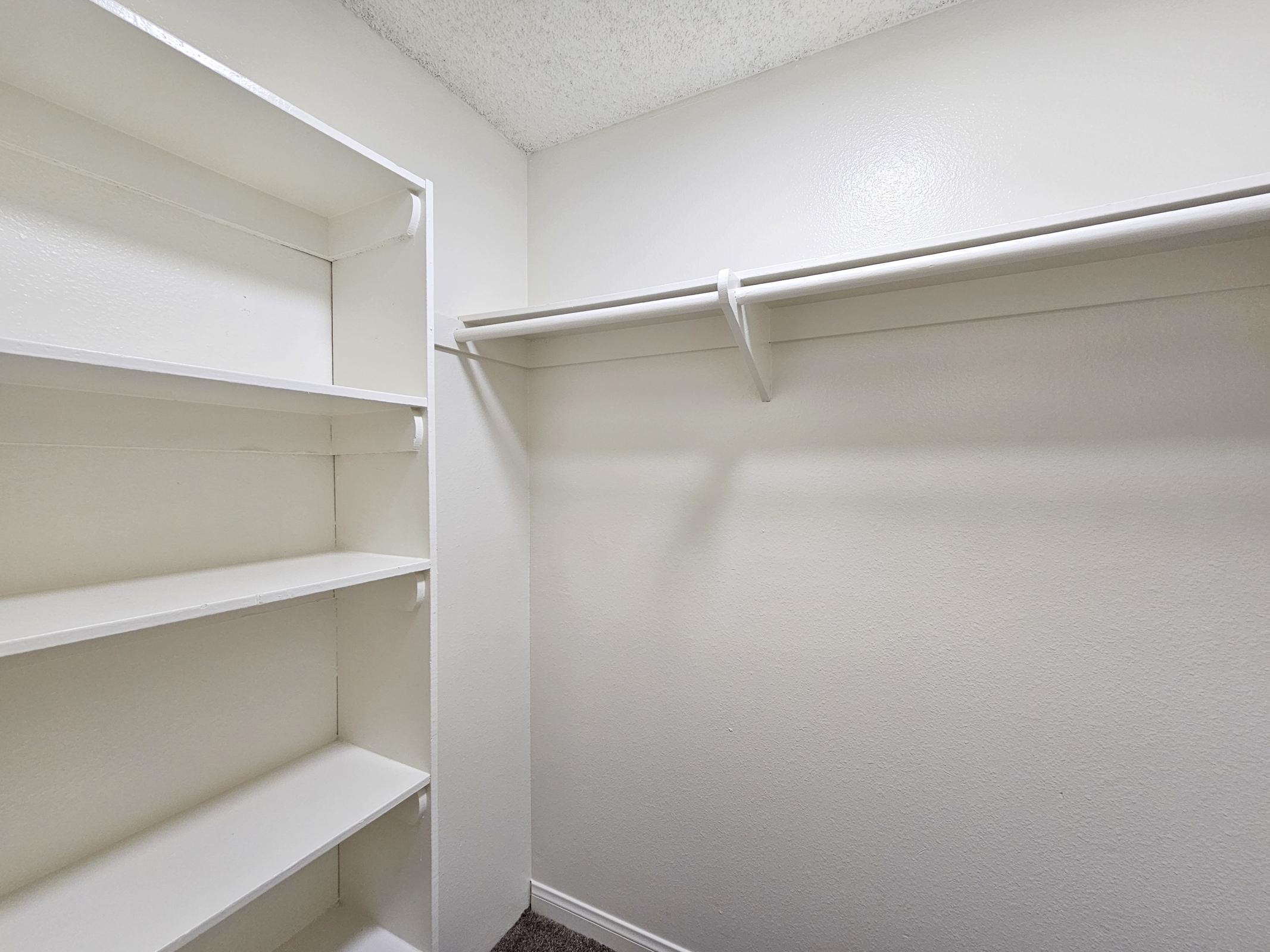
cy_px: 476
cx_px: 635
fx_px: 477
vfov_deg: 89.9
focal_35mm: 13
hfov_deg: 106.2
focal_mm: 2.2
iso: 125
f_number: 2.2
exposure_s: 1/60
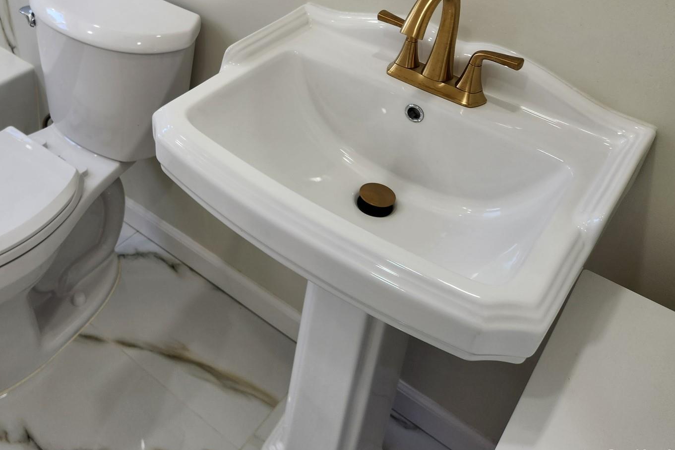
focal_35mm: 36
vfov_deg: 35.6
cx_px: 198
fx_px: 675
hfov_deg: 51.6
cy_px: 86
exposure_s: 1/180
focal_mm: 5.4
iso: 50
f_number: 1.8
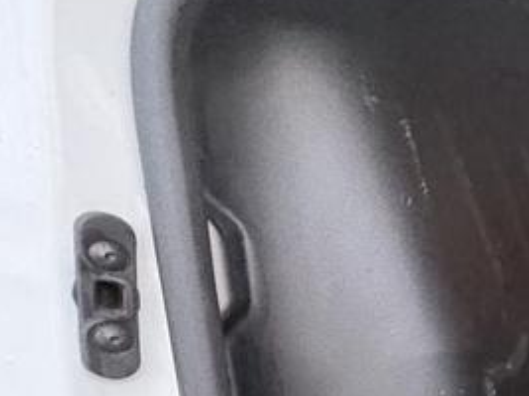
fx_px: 718
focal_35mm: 47
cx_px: 818
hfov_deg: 26.8
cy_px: 511
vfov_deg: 26.4
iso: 640
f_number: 2.2
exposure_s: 1/60
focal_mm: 2.22
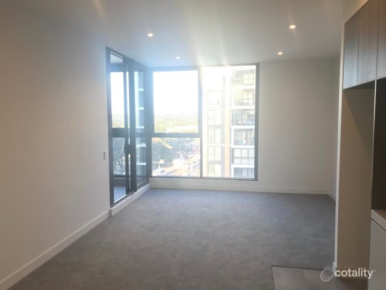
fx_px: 312
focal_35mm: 28
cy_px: 145
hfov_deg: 63.4
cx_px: 193
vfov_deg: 49.7
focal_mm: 3.99
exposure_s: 1/100
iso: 32
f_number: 1.8
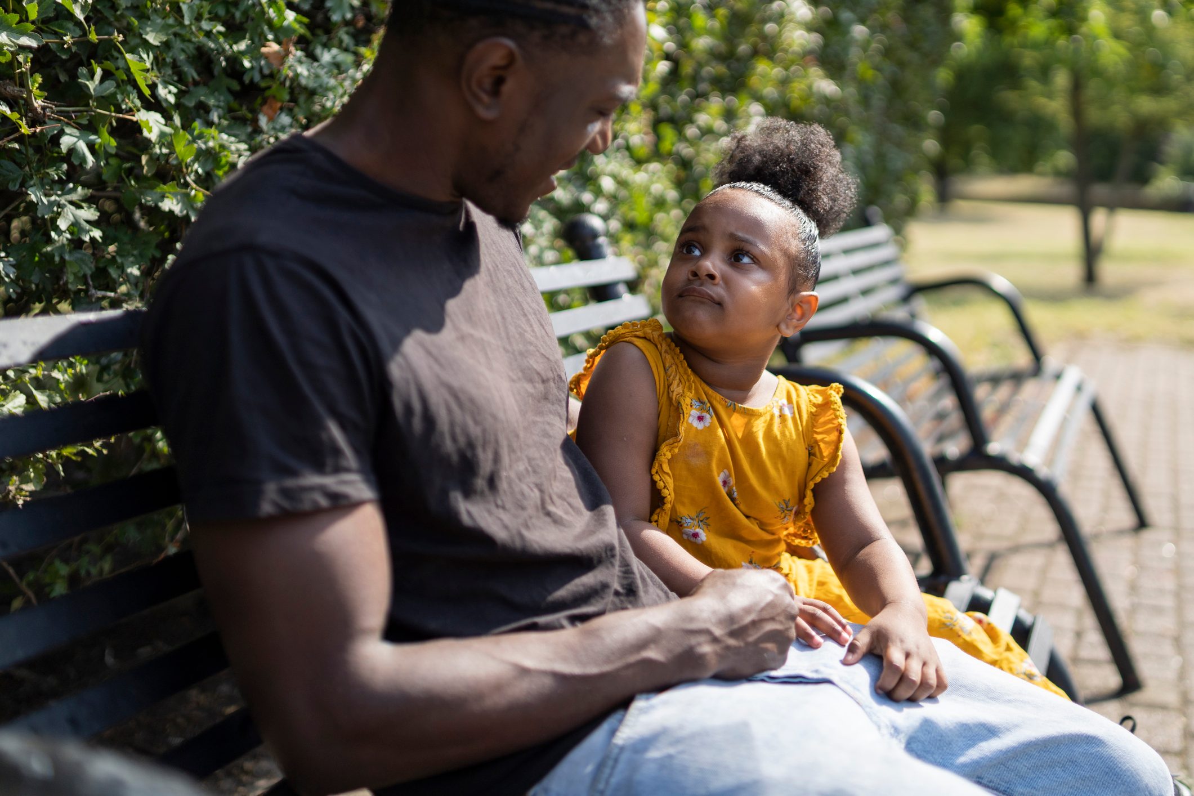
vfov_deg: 37.9
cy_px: 398
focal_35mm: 35
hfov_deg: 54.4
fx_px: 1161
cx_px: 597
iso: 100
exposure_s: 1/2500
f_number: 1.4
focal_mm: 35
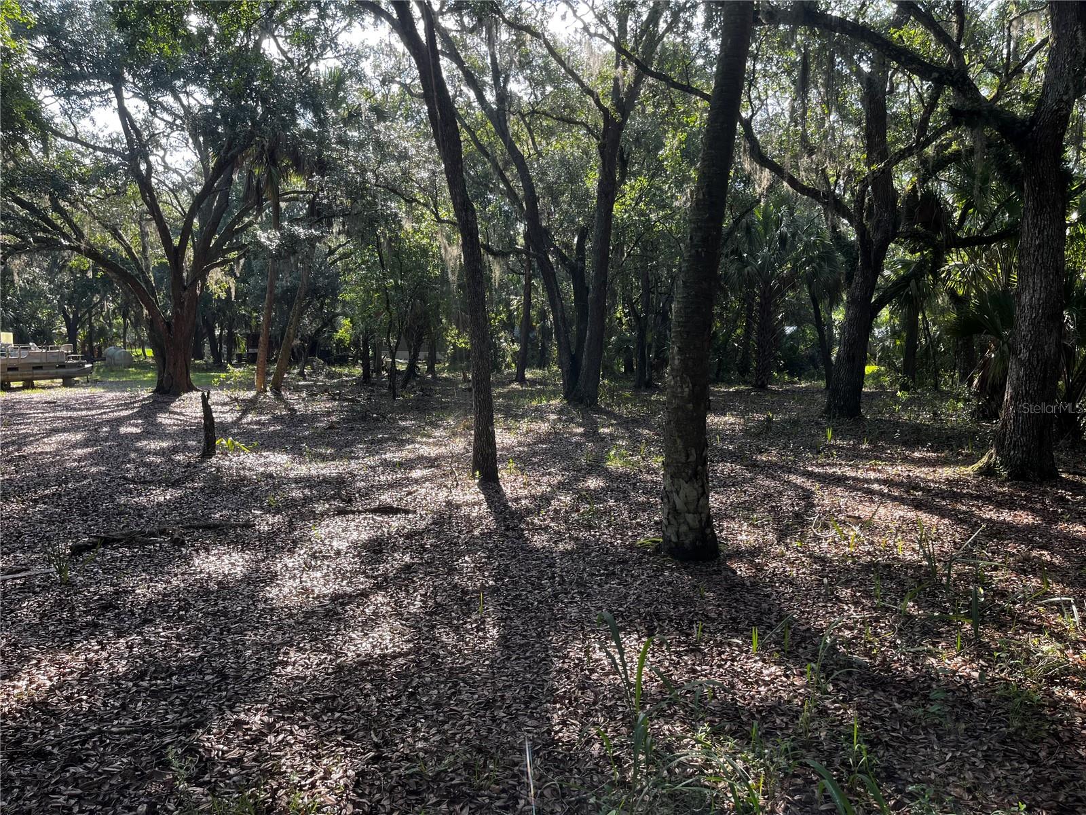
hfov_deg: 67.3
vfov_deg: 53.1
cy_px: 408
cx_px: 543
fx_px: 816
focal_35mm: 26
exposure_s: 1/321
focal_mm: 5.1
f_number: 1.6
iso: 50
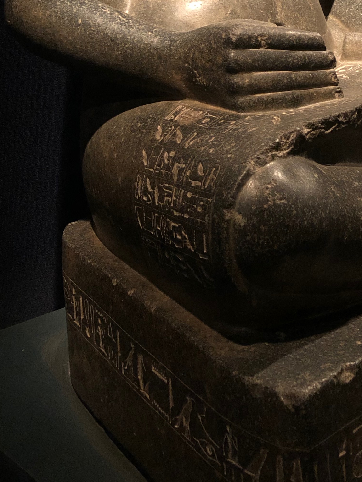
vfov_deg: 31.8
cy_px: 3
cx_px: 276
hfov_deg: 25.7
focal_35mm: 56
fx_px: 781
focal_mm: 3.99
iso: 80
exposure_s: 1/6
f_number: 1.8
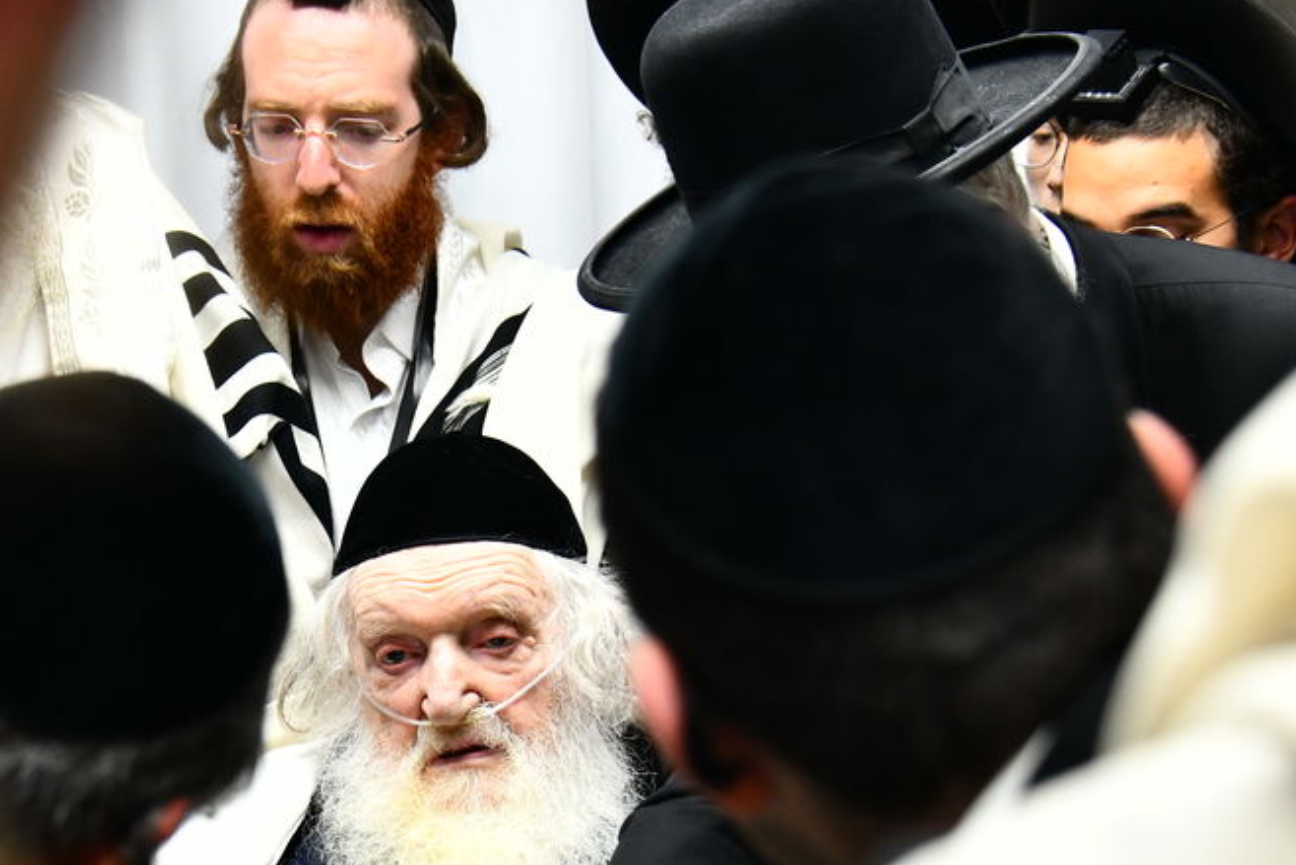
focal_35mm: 166
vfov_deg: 8.3
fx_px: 5977
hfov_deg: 12.4
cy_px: 706
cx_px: 433
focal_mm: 78
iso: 1250
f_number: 5.6
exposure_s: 1/160
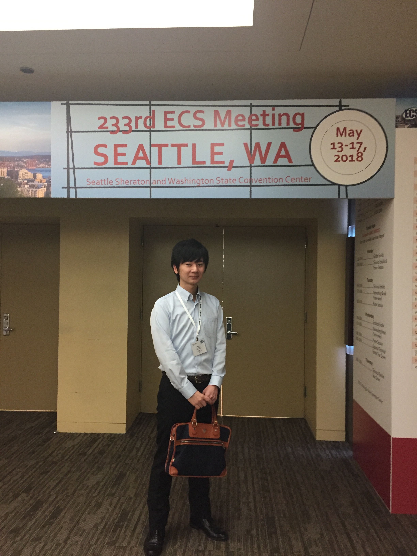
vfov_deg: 61.7
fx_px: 466
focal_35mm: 29
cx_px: 208
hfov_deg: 48.2
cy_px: 278
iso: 250
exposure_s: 1/24
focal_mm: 4.15
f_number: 2.2
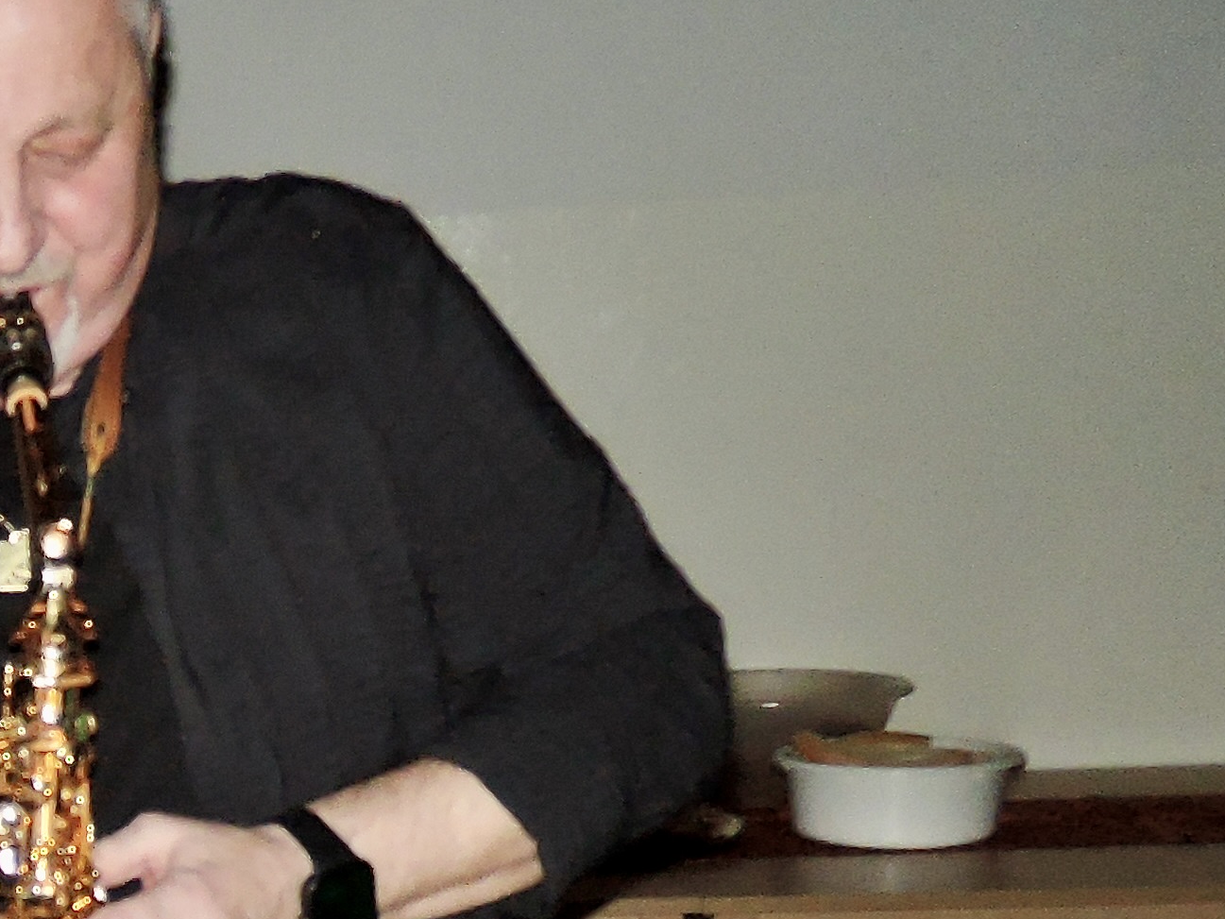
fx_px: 2619
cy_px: 1050
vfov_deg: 19.0
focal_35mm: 74
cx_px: -416
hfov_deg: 23.0
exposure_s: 1/160
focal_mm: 5.1
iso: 800
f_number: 1.8
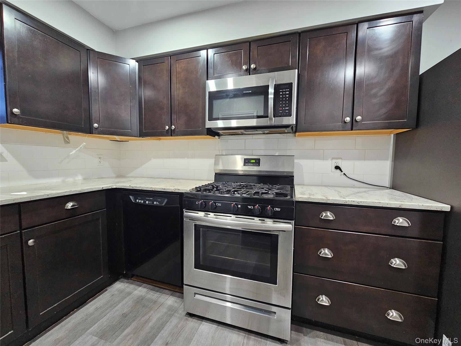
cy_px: 173
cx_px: 230
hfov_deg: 106.2
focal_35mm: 13
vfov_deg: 89.9
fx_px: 173
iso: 400
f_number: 2.2
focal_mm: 2.2
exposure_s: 1/30
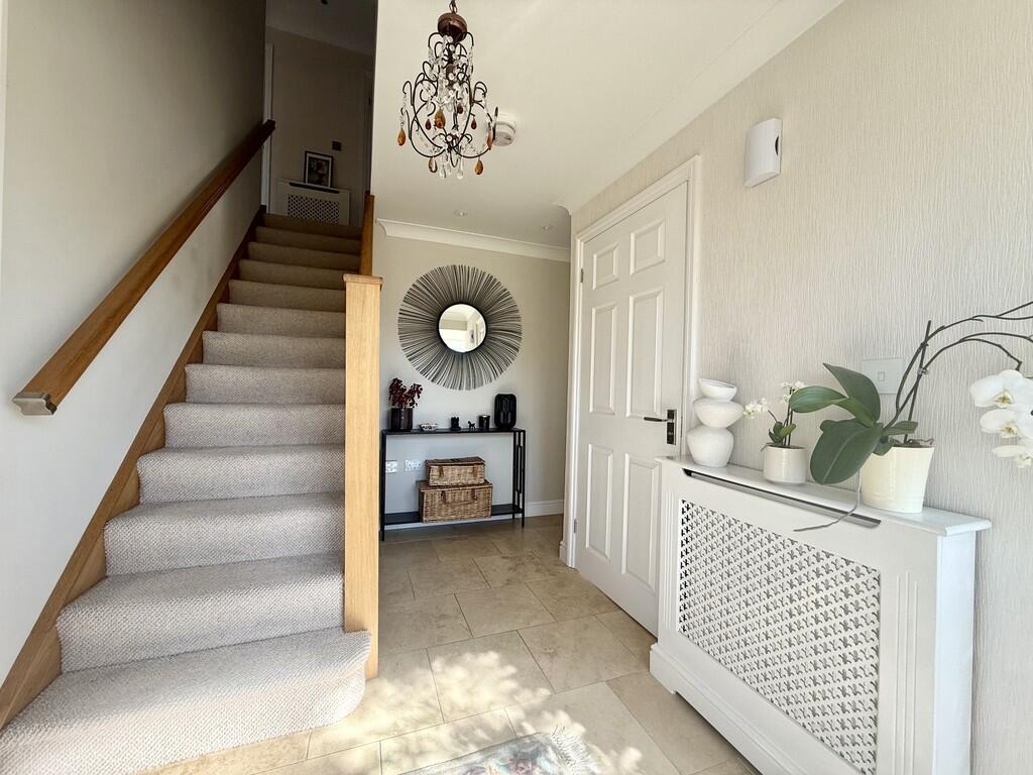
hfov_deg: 102.1
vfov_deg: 85.7
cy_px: 388
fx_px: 418
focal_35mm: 14
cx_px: 516
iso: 64
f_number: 2.2
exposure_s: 1/180
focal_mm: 2.22
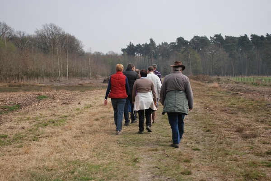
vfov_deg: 25.8
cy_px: 90
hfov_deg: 37.8
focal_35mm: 52
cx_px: 136
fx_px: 395
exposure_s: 1/500
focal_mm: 35
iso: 110
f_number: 5.3
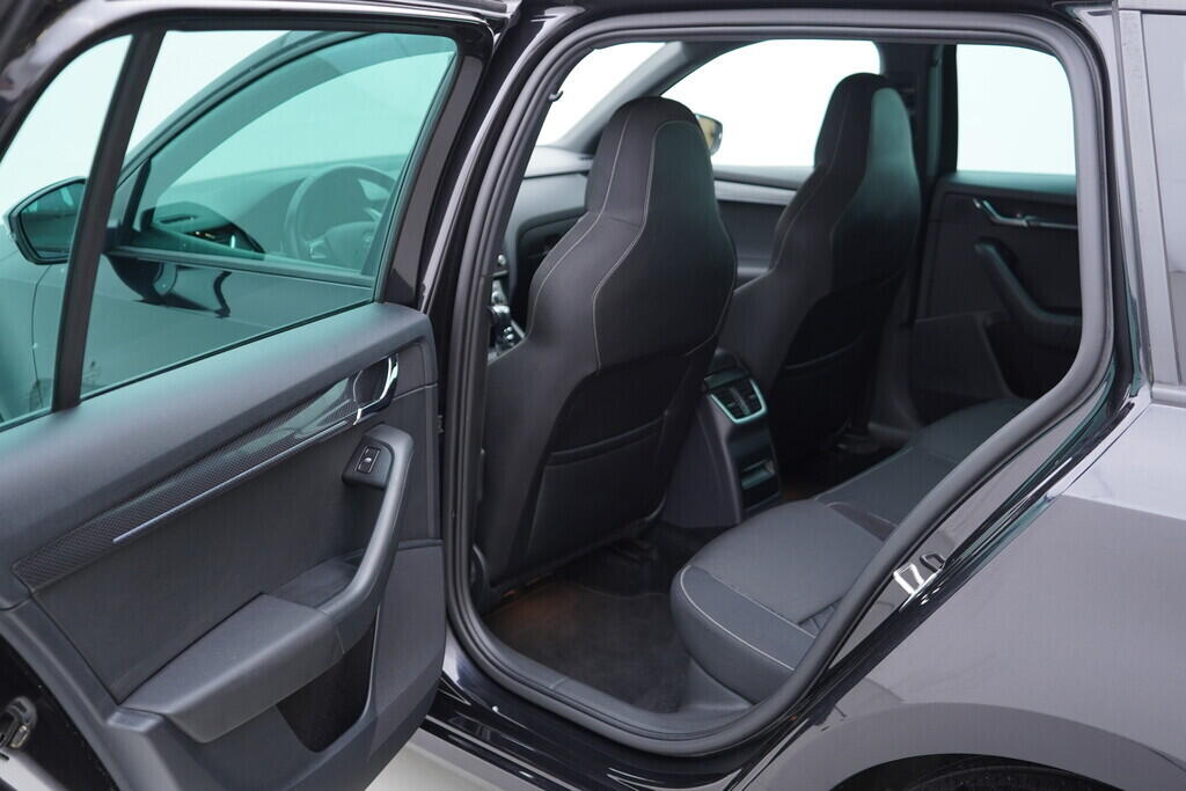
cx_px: 593
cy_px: 396
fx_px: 1186
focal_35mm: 36
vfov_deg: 36.9
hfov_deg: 53.1
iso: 200
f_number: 2.8
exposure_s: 1/40
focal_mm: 24
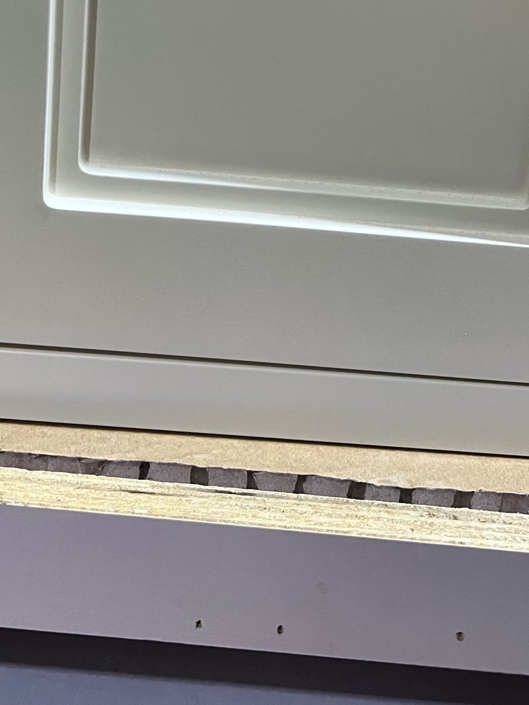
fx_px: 1060
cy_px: 3
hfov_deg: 28.0
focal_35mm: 52
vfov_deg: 33.7
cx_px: 246
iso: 250
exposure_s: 1/50
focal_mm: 5.7
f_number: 1.5
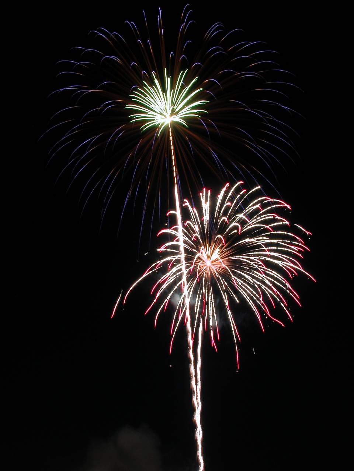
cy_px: 236
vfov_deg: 52.6
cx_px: 177
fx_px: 477
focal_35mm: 35
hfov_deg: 40.7
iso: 100
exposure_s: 7.17
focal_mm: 8.9
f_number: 8
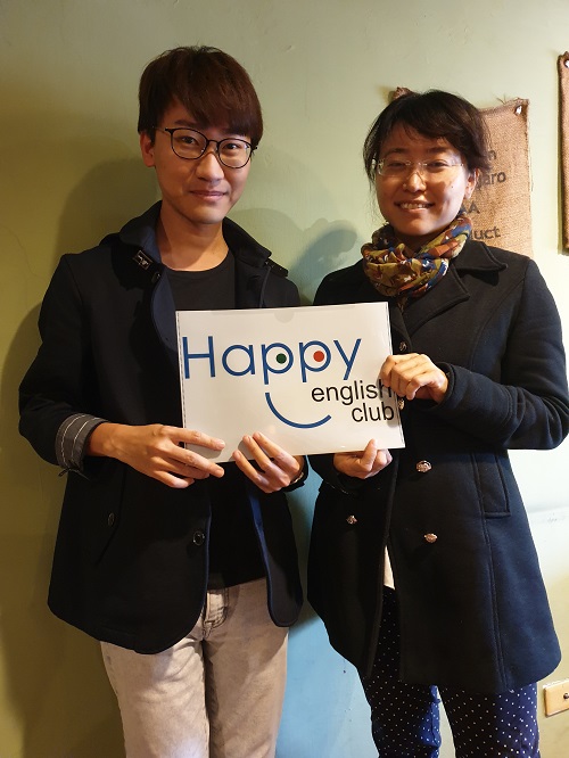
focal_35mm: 26
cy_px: 379
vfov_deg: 67.3
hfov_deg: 53.1
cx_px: 284
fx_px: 569
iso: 320
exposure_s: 1/24
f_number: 1.5
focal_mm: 4.3
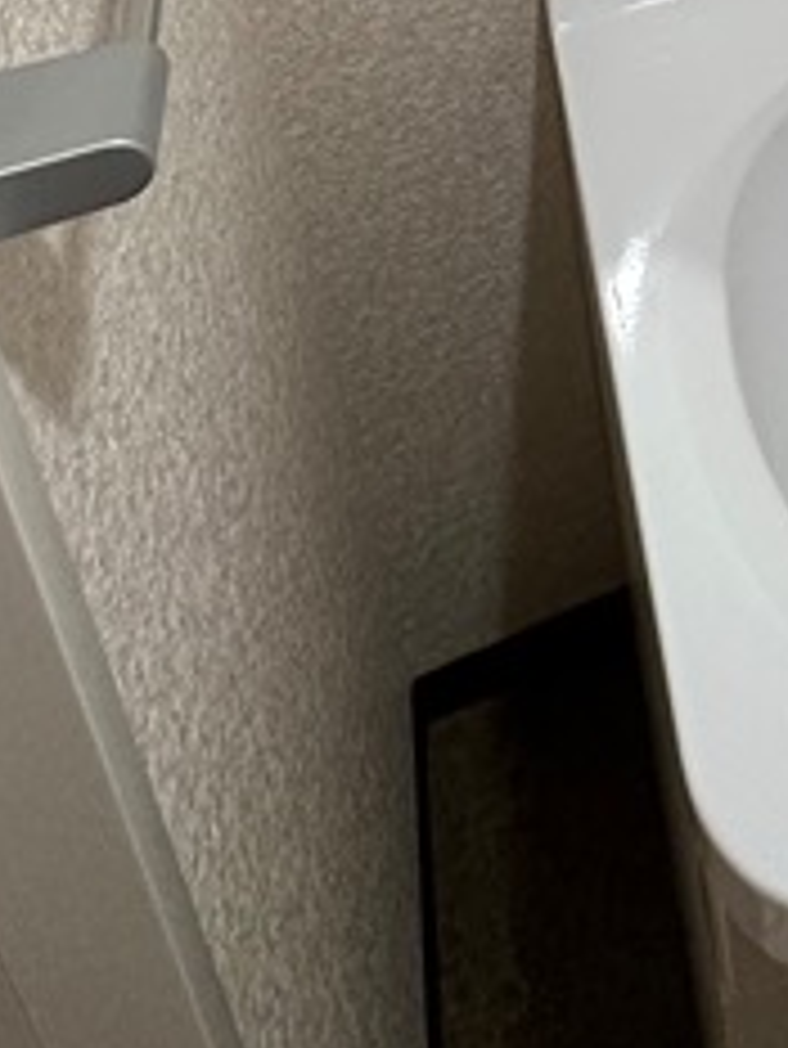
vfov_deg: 24.6
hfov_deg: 26.9
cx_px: 941
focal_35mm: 48
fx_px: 1456
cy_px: -697
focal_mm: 2.22
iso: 200
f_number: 2.2
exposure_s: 1/60
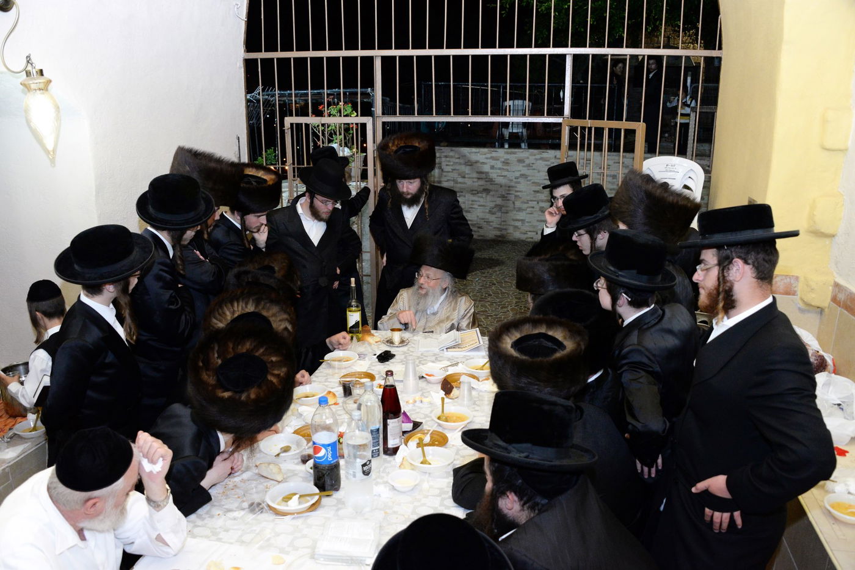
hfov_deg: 65.5
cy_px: 285
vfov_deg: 46.4
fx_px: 665
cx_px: 428
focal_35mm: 28
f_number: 5.6
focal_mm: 28
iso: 2500
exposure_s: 1/60
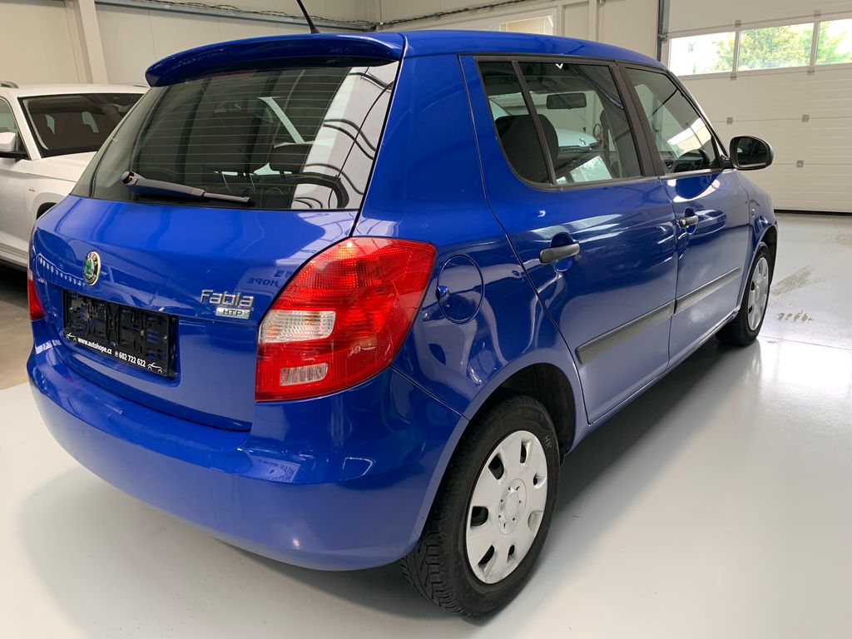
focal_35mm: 26
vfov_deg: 53.1
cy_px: 320
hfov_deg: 67.3
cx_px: 426
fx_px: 640
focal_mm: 4.25
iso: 100
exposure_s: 1/60
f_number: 1.8
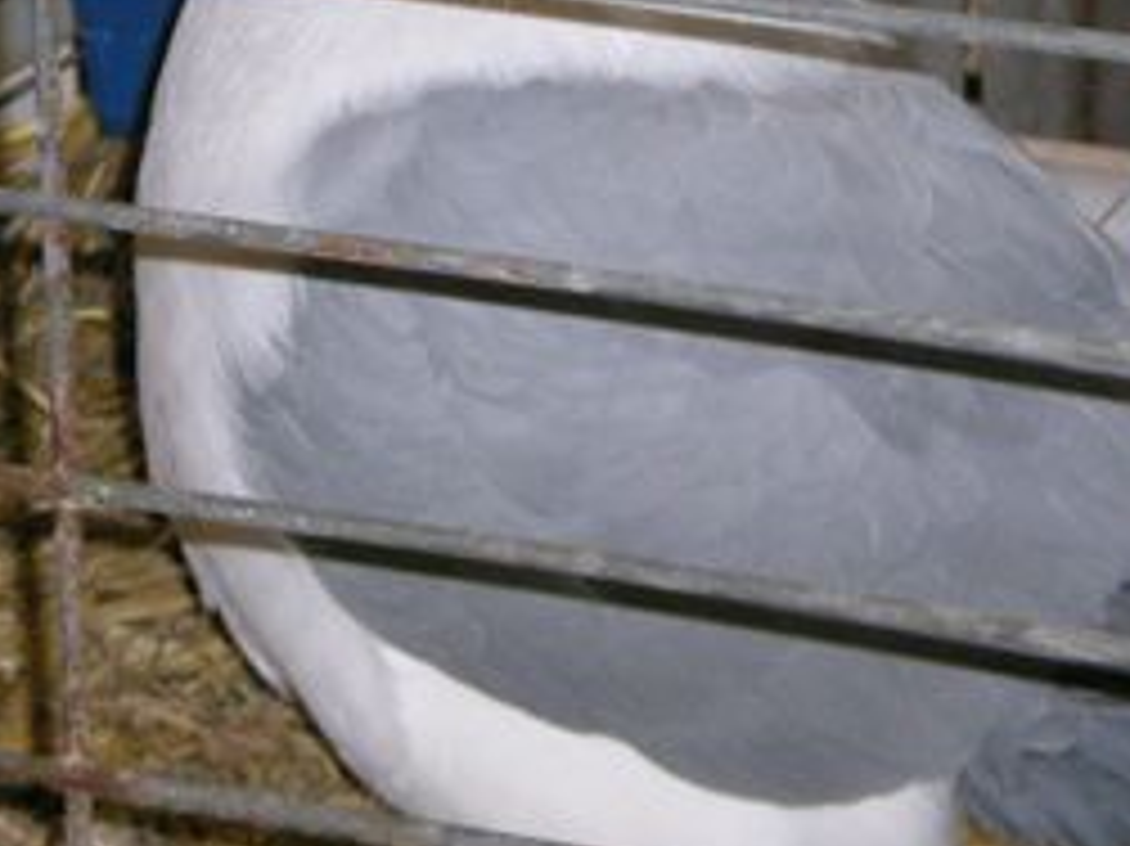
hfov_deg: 7.3
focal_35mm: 273
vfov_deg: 5.4
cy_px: 22
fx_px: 8908
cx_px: 662
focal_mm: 18.9
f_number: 5.9
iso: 280
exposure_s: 1/120
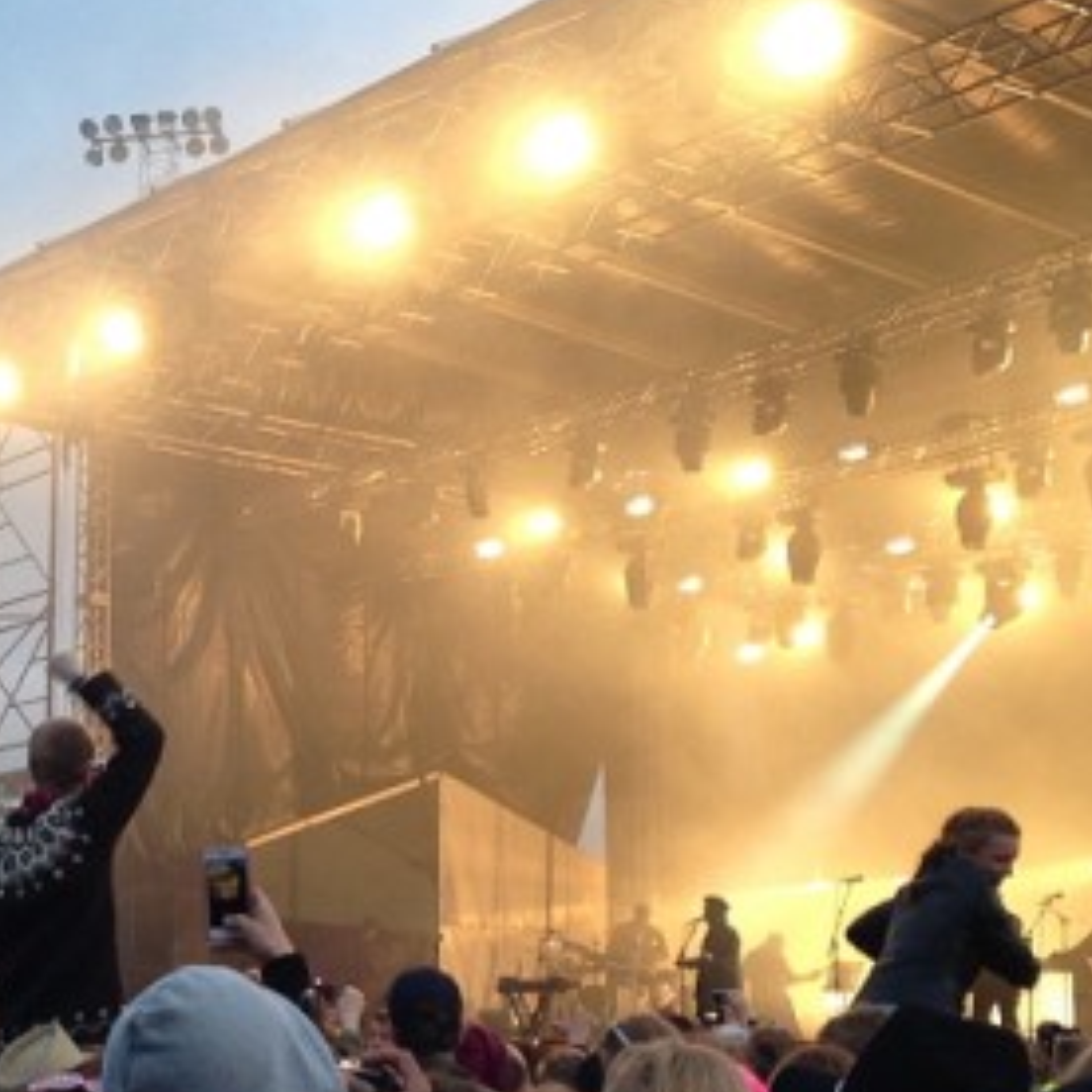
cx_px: 103
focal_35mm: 74
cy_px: 797
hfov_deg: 22.8
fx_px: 2641
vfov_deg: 23.2
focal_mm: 4.12
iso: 64
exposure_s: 1/40
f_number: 2.4
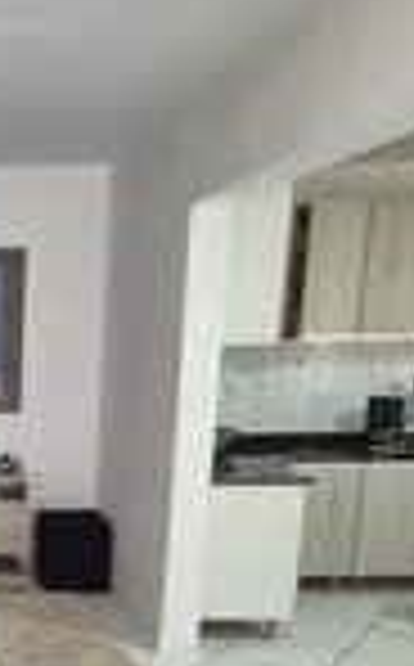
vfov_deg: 52.4
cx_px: -130
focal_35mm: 36
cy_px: 472
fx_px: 652
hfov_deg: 28.5
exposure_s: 1/60
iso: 800
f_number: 2.2
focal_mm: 2.2
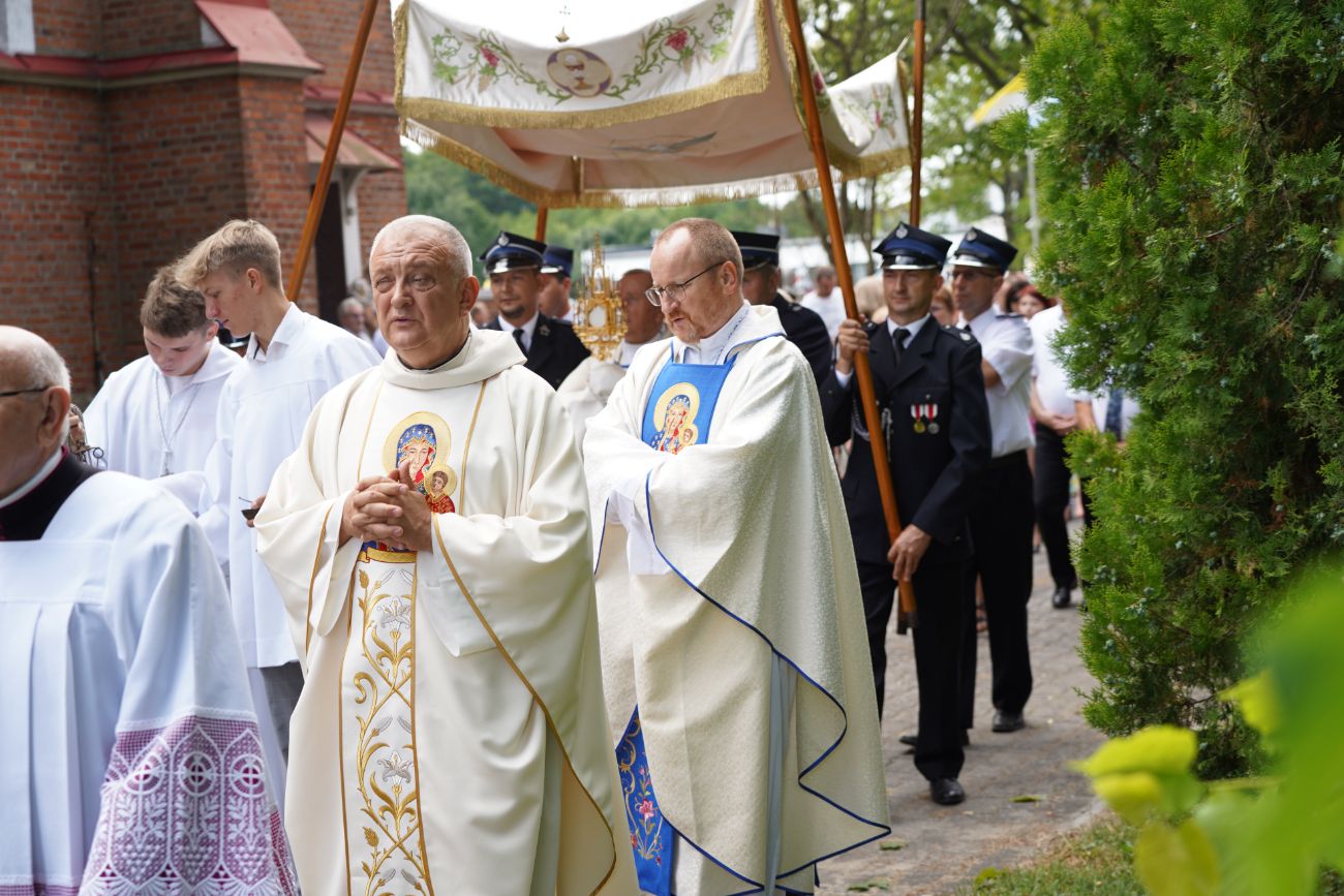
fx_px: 2203
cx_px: 672
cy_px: 448
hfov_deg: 33.9
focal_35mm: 59
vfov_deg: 23.0
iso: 100
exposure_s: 1/160
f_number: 4
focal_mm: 59
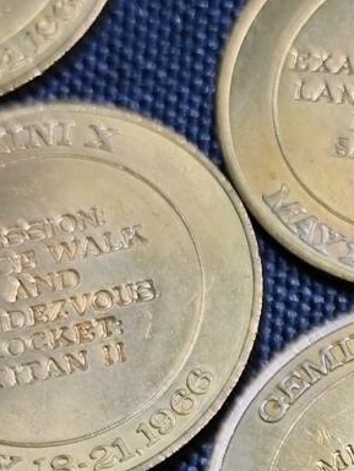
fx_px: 3121
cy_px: 738
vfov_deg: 8.4
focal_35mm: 229
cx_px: 763
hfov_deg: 6.3
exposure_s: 1/124
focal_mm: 5.84
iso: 50
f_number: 1.6
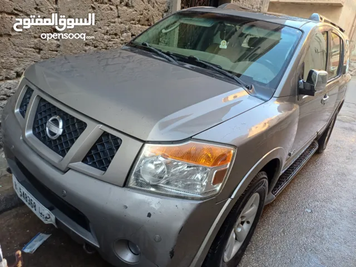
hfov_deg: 69.4
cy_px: 134
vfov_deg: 54.9
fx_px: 257
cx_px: 178
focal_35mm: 25
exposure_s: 1/50
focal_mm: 4.65
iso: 80
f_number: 1.8
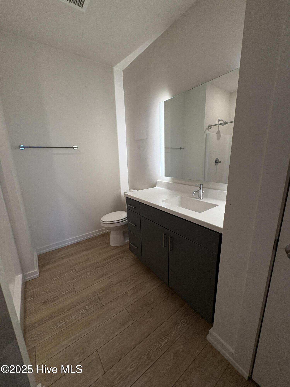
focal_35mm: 14
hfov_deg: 85.7
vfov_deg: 102.1
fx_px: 156
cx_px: 145
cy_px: 194
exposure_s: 1/120
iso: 250
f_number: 2.2
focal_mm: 2.22
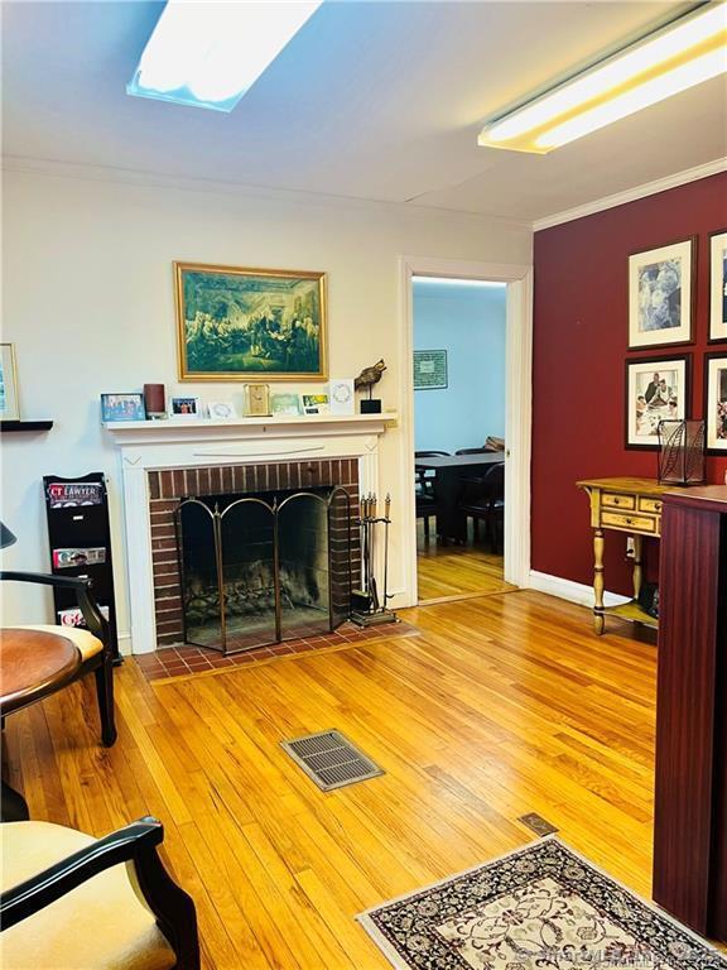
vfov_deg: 67.3
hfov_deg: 53.1
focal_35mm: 26
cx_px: 364
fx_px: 728
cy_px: 485
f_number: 1.5
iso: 100
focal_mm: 5.7
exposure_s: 1/60
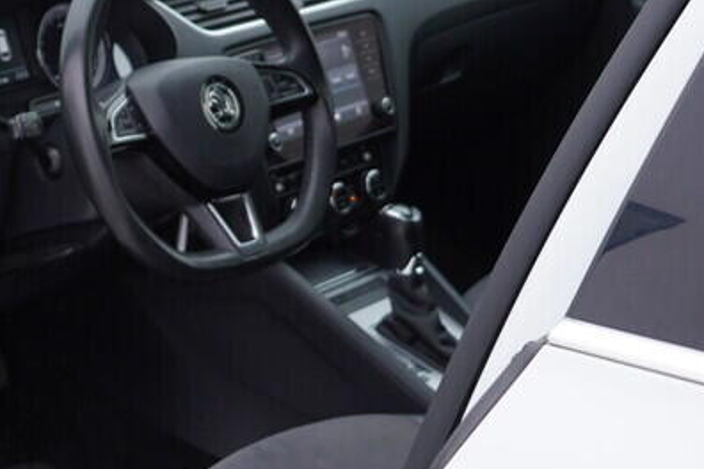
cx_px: -59
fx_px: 1819
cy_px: 363
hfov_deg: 20.9
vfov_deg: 14.6
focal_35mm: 93
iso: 125
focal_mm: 24
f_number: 3.5
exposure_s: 1/60
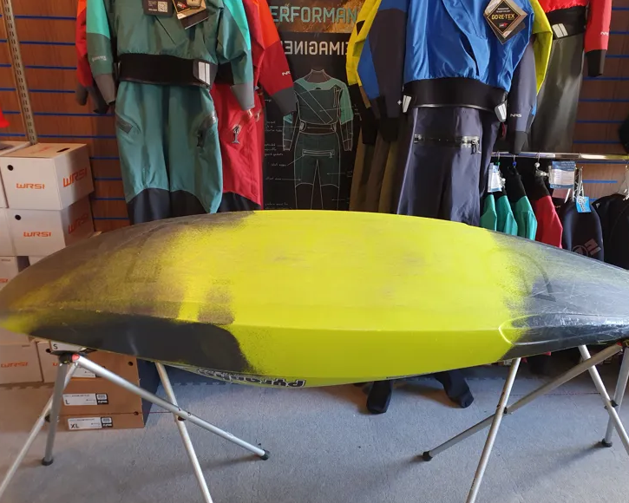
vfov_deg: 51.5
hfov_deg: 62.2
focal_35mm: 28
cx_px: 331
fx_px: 521
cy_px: 259
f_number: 1.5
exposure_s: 1/50
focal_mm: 4.32
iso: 160
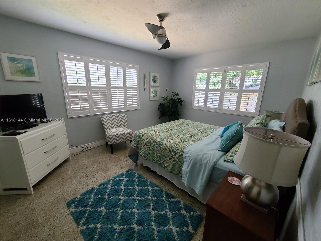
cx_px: 160
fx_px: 121
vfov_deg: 89.9
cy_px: 120
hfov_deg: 106.2
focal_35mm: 13
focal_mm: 2.2
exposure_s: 1/59
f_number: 2.2
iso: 320
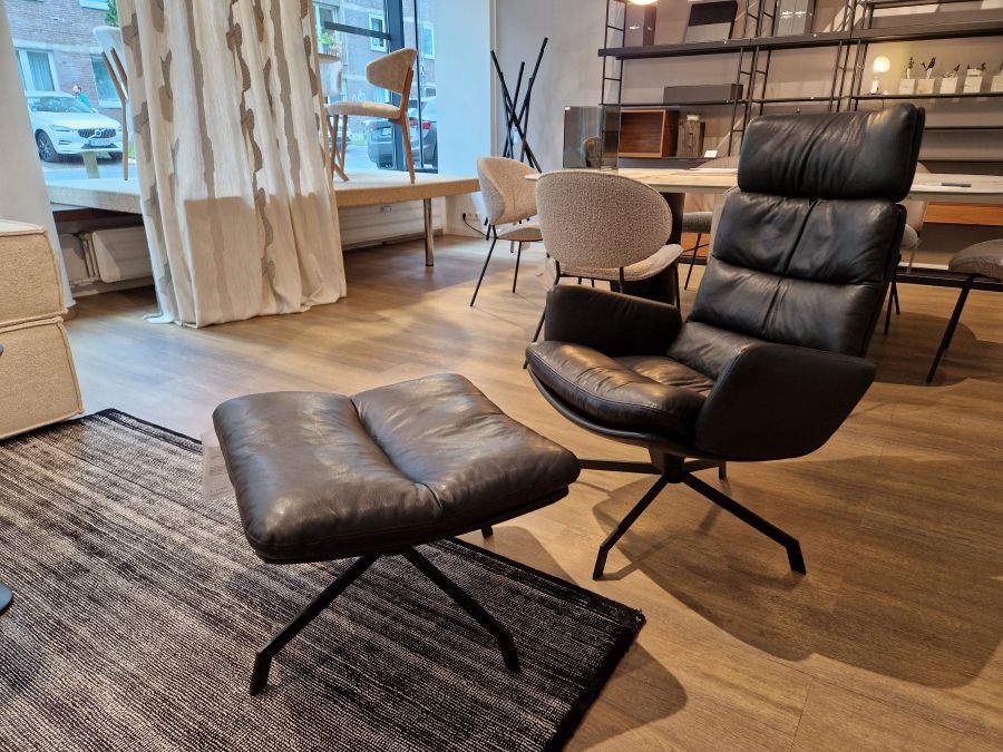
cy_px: 376
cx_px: 502
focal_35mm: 23
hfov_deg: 73.9
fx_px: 666
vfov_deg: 58.9
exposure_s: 1/100
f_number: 1.8
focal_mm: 5.4
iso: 125
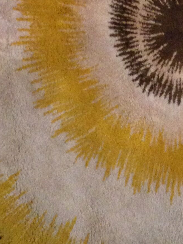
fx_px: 867
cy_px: 70
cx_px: 138
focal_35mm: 123
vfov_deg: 16.0
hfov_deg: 12.0
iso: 400
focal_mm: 4.12
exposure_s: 1/17
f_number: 2.4
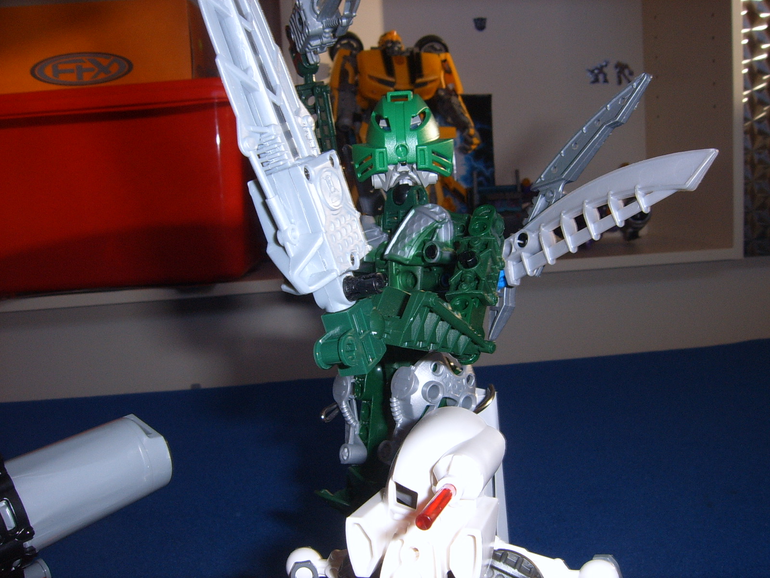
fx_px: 779
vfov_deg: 40.7
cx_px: 385
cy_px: 289
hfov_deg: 52.6
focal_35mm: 35
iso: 69
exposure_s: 1/30
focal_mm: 5.8
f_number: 5.8
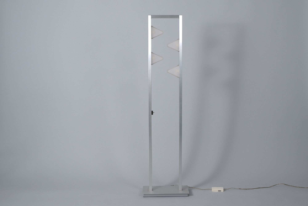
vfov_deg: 43.6
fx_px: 257
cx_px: 154
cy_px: 103
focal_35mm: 30
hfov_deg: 61.9
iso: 100
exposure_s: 1/125
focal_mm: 20.9
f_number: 6.4
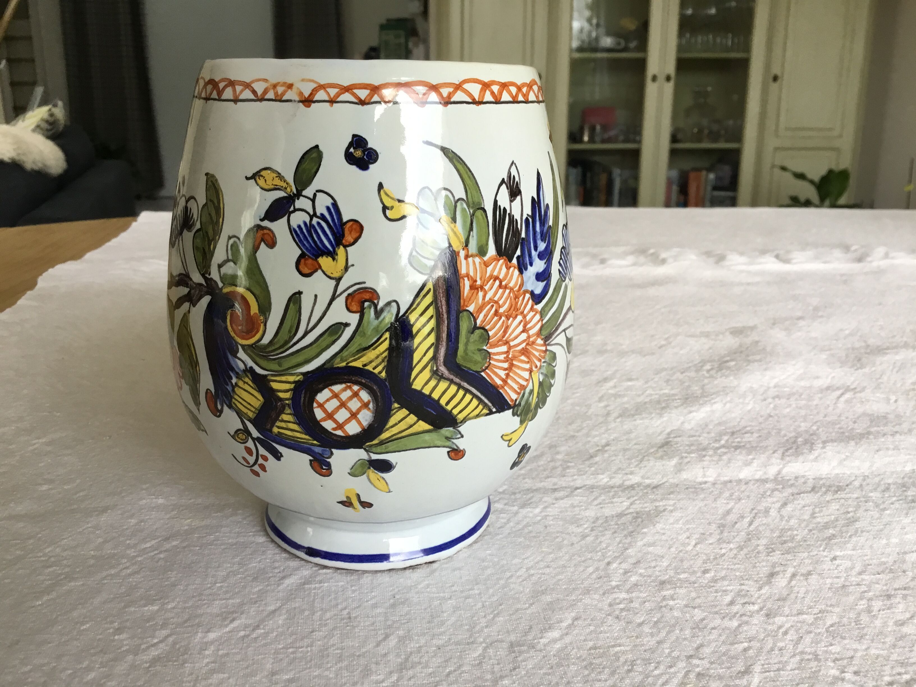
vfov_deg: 45.4
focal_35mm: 31
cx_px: 458
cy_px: 344
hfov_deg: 58.4
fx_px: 820
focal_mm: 3.3
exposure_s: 1/33
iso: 25
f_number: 2.4
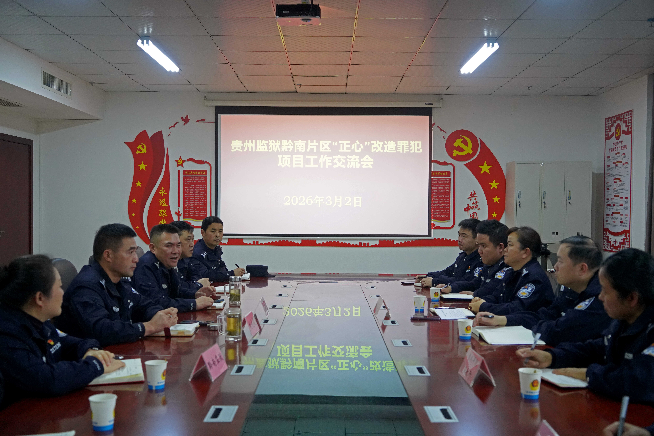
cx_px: 327
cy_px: 218
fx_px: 690
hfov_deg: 50.7
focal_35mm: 38
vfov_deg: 35.1
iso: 4000
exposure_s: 1/160
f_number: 4
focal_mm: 38
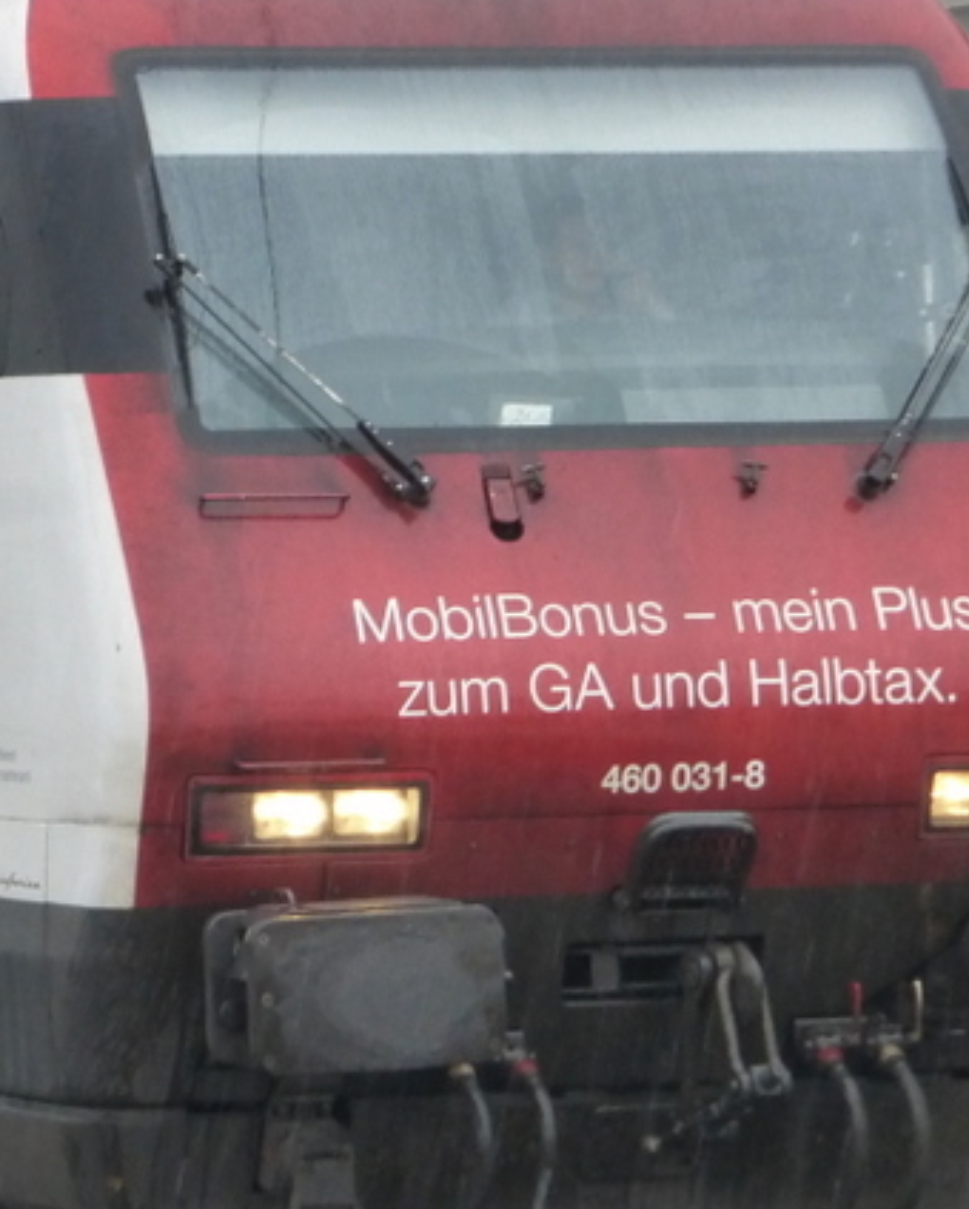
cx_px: 222
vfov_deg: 9.0
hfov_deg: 7.2
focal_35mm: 215
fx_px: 7696
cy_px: 406
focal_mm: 14.2
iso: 320
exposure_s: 1/60
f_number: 5.1
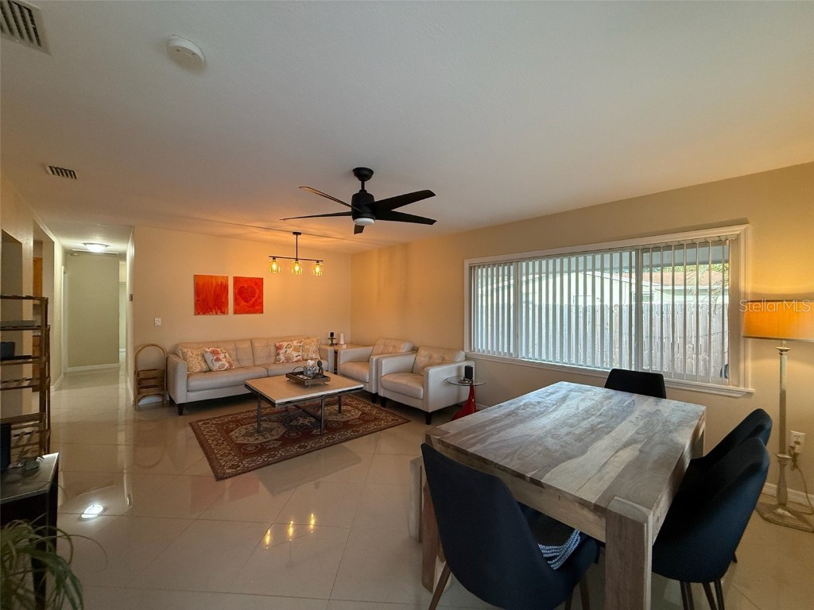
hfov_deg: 102.1
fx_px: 329
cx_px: 407
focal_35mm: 14
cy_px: 305
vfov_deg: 85.7
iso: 250
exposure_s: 1/120
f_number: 2.2
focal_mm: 2.22
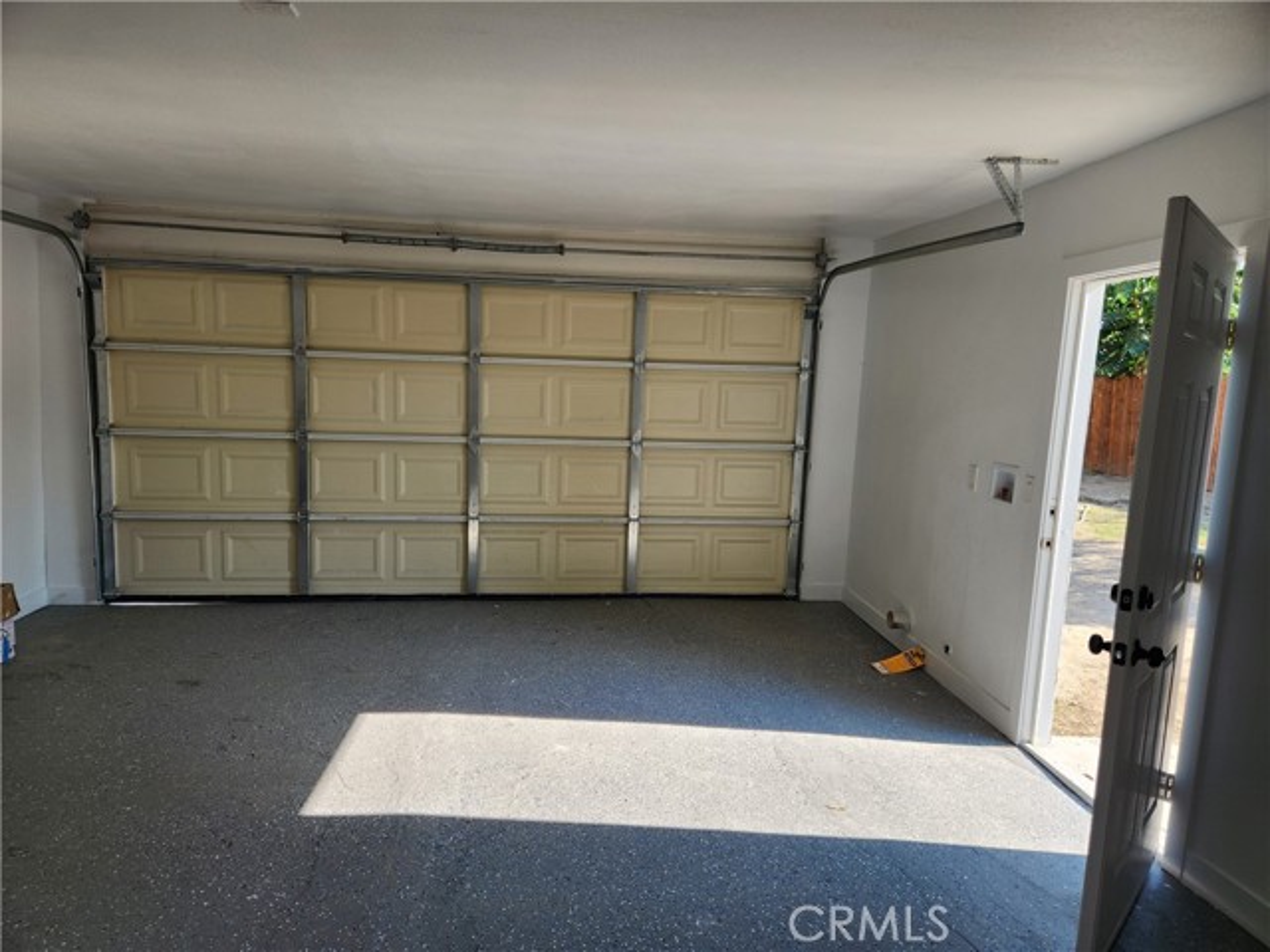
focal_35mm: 23
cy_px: 476
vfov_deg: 58.9
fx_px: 844
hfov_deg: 73.9
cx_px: 635
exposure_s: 1/282
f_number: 1.8
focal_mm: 5.4
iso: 20
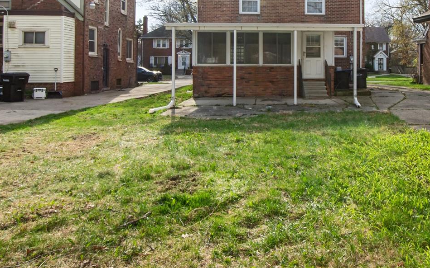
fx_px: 387
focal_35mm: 33
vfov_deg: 36.9
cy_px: 50
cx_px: 287
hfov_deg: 56.9
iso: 100
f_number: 11
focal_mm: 10
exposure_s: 1/50
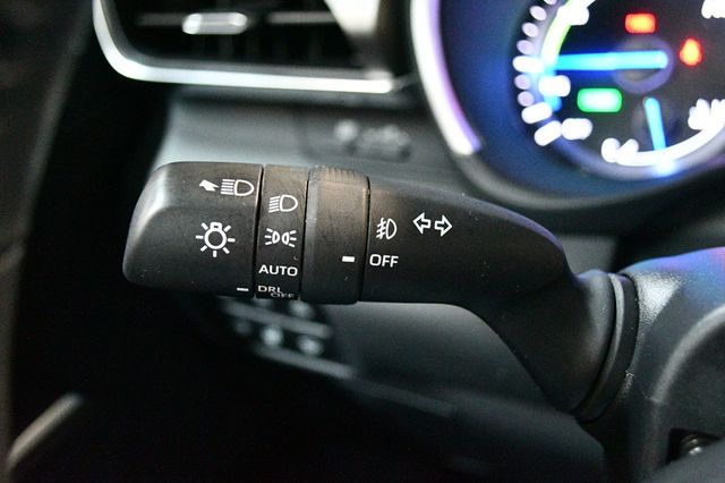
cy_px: 242
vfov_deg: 36.8
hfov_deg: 53.2
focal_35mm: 36
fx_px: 725
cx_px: 362
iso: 12800
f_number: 4
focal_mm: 24
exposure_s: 1/50
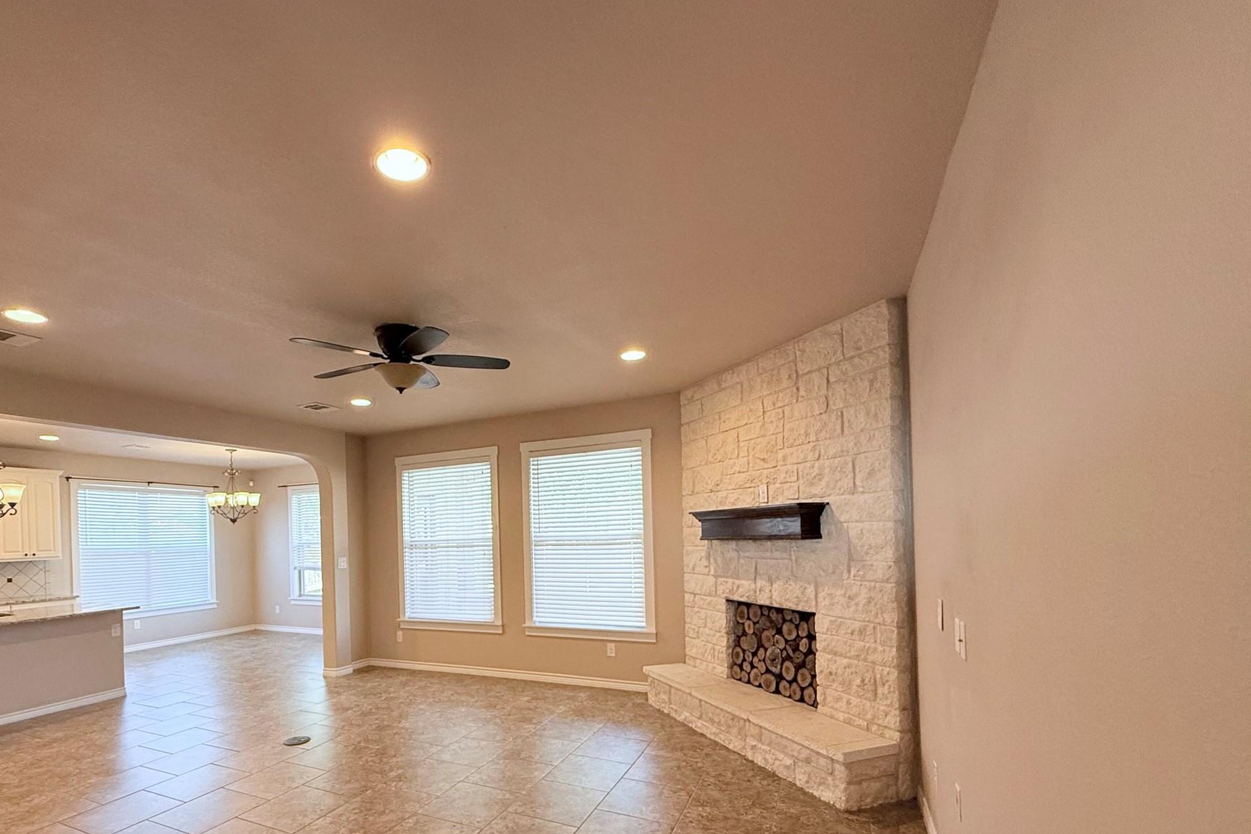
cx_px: 543
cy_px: 532
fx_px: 591
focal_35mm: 17
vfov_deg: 69.1
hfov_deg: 92.8
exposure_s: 1/120
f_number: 2.2
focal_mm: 2.22
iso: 320
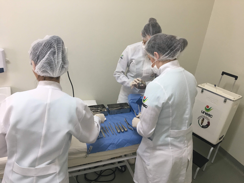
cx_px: 122
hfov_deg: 61.7
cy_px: 92
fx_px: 204
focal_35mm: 29
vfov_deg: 48.2
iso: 64
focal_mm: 4.15
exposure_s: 1/30
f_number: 2.2
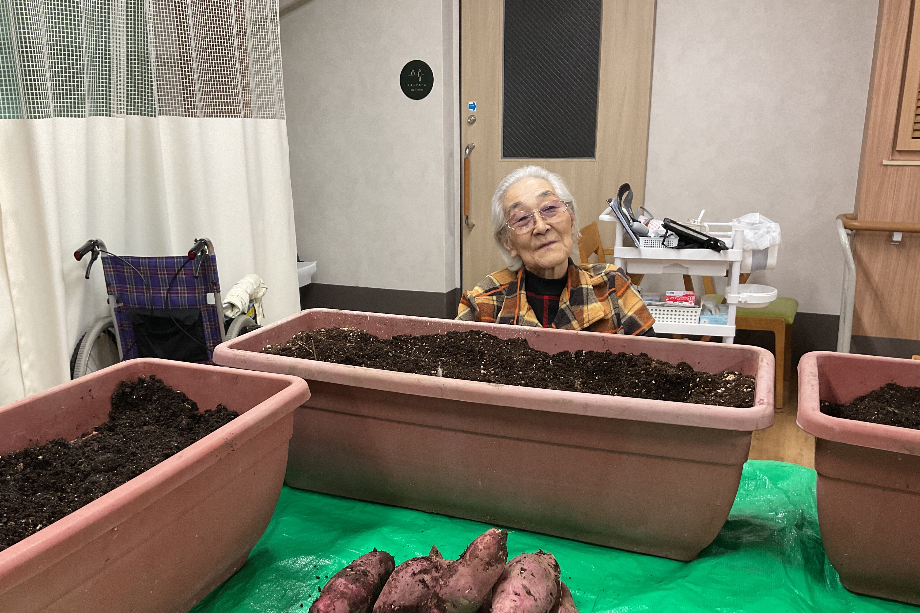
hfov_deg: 60.3
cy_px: 348
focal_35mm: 31
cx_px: 450
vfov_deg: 42.2
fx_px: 792
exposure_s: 1/60
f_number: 1.8
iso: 100
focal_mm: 3
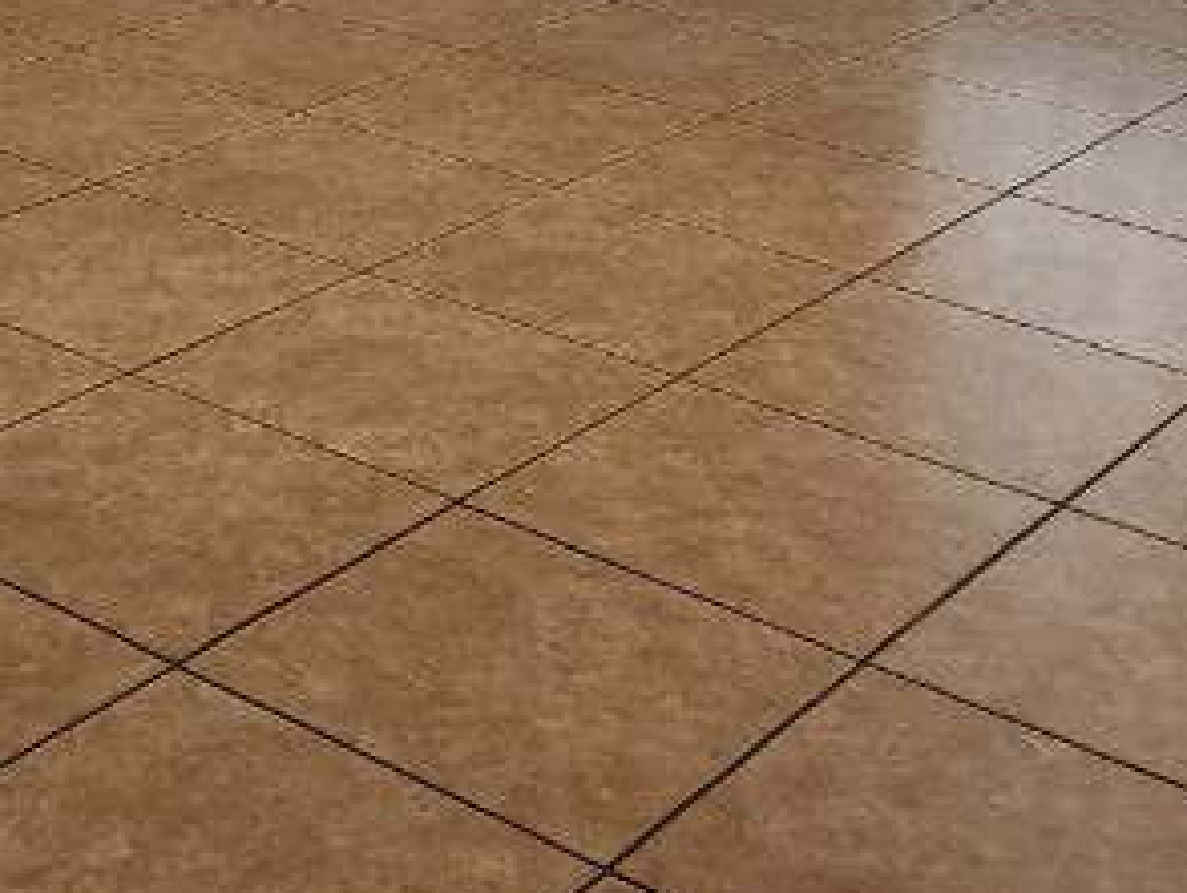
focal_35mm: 80
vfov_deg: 16.9
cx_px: 182
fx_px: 2745
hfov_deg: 23.9
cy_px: -408
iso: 125
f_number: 1.8
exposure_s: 1/180
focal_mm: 6.4
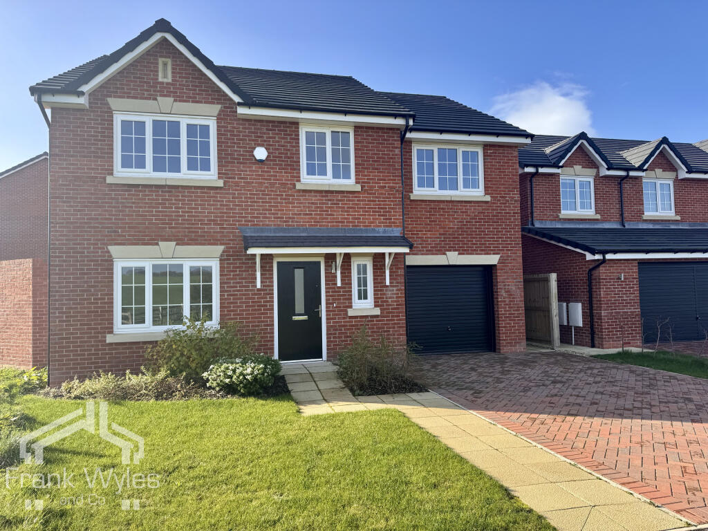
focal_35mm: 24
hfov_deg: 71.6
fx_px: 491
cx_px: 354
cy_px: 266
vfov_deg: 56.8
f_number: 1.78
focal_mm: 6.76
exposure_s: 1/1597
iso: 80
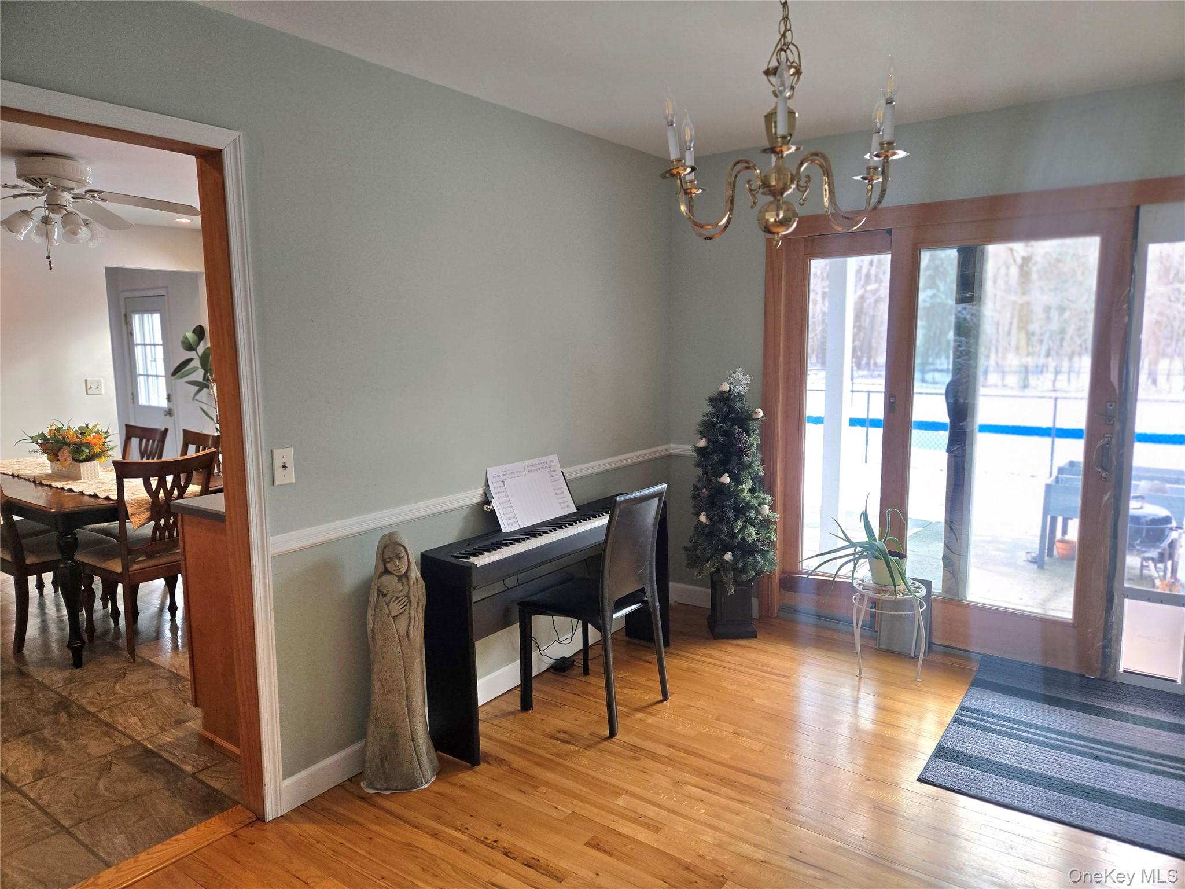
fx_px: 787
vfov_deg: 58.9
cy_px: 444
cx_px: 592
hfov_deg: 73.9
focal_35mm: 23
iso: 200
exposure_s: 1/120
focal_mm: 5.4
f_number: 1.8
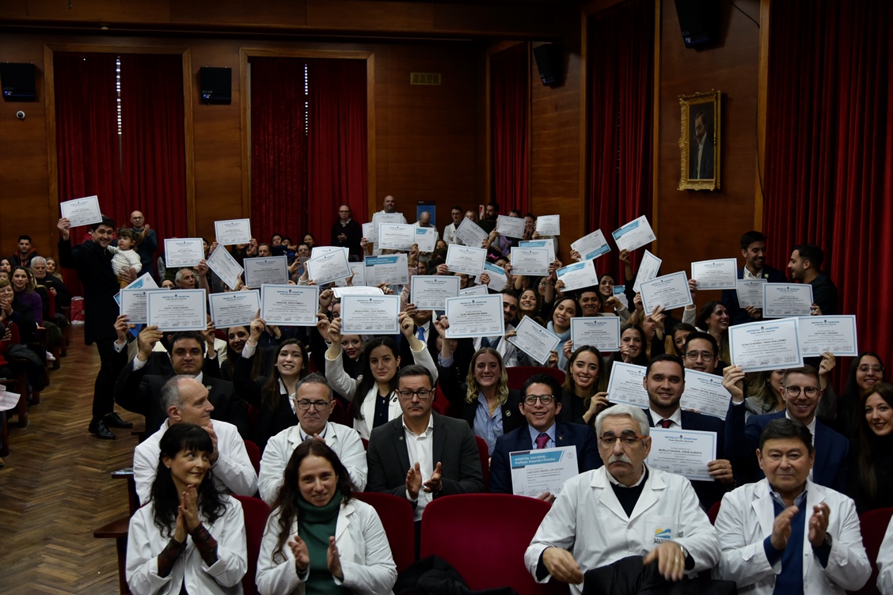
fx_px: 992
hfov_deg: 48.5
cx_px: 446
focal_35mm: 40
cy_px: 298
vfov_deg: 33.4
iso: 1000
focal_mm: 40
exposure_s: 1/100
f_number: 4
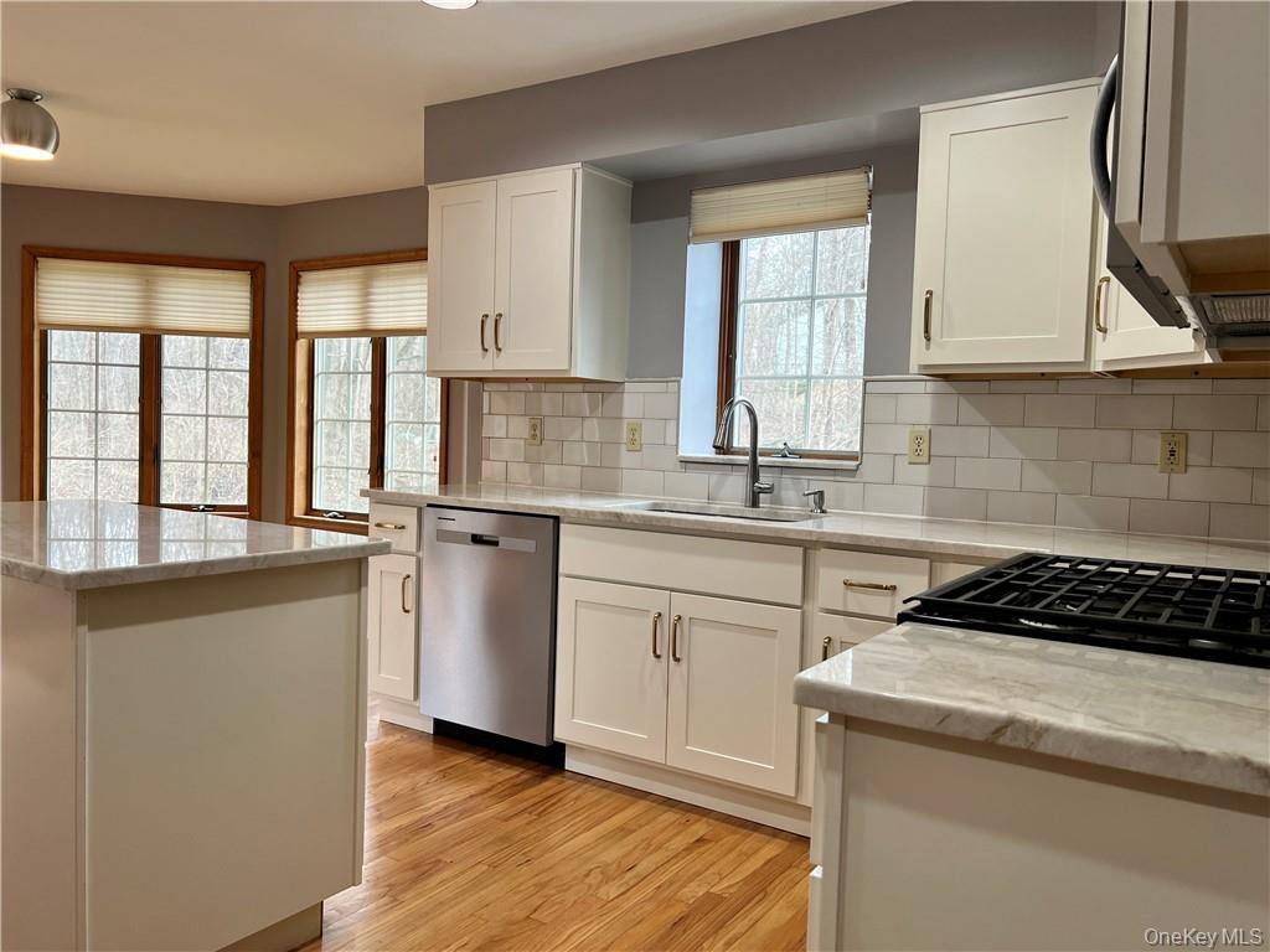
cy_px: 476
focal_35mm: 26
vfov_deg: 53.1
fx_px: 954
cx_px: 635
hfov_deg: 67.3
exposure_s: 1/120
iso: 125
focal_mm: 5.7
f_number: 1.5
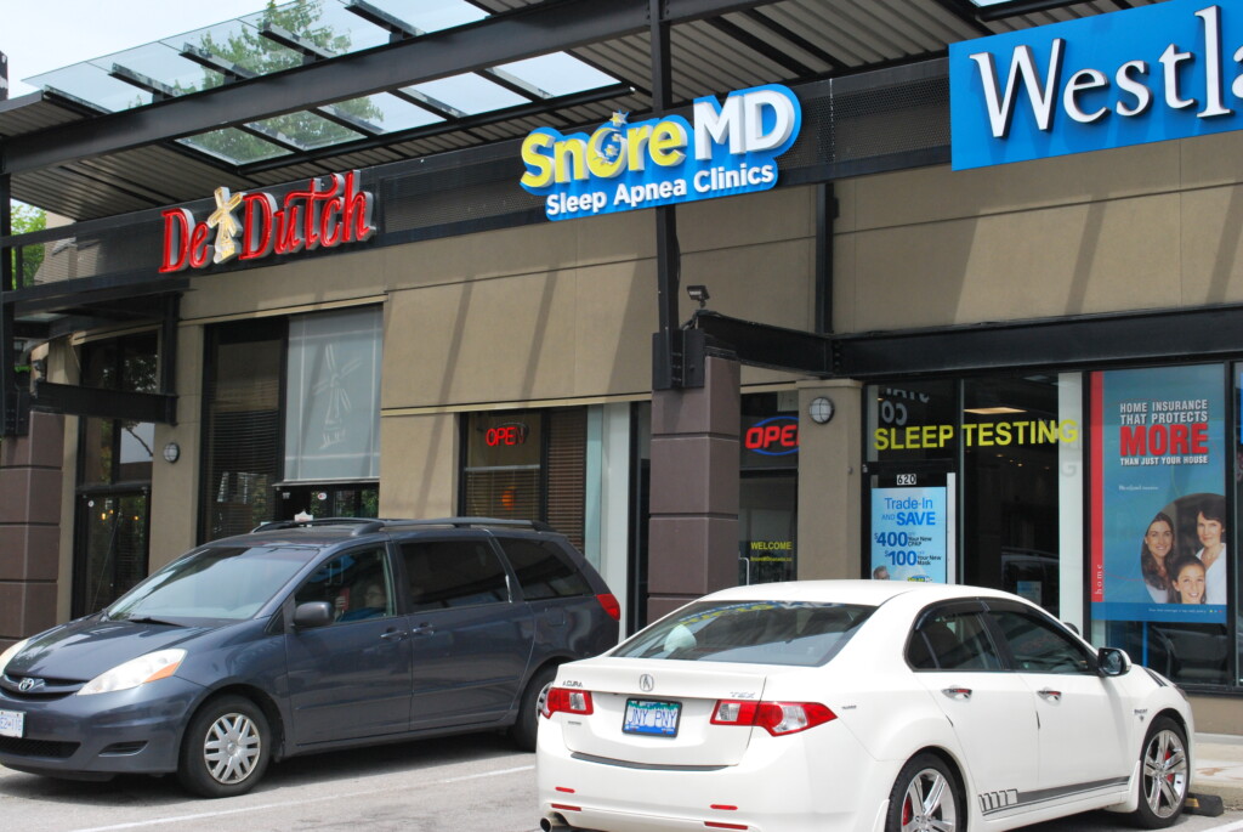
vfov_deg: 25.1
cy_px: 416
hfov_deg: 36.8
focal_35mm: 54
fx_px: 1866
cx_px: 622
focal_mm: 36
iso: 400
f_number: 10
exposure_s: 1/400
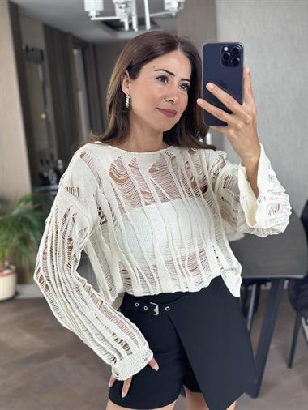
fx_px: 569
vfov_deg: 39.6
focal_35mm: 48
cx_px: 154
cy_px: 205
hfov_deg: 30.3
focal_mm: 6.86
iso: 125
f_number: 1.78
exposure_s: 1/60
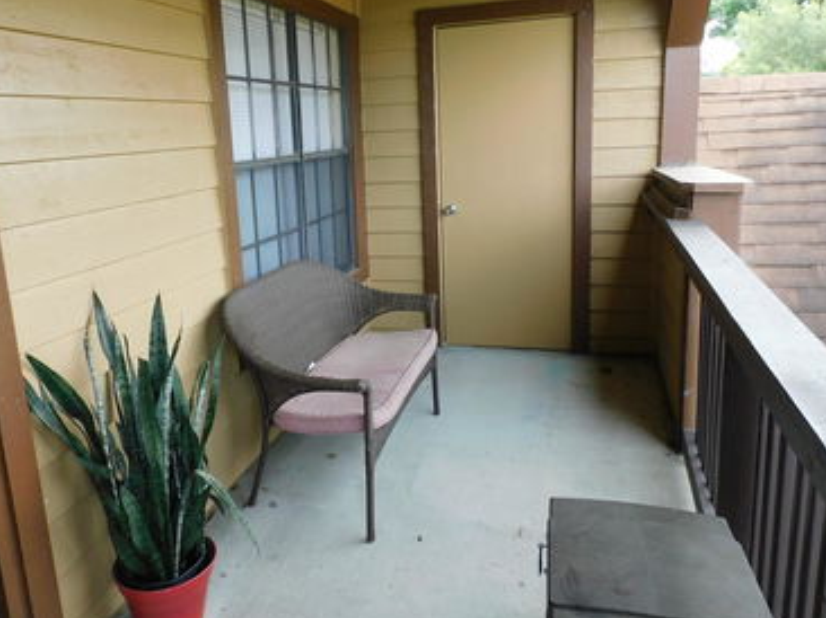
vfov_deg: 49.6
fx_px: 668
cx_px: 353
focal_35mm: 28
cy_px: 271
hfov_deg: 63.2
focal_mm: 4.3
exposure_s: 1/100
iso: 125
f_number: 3.3
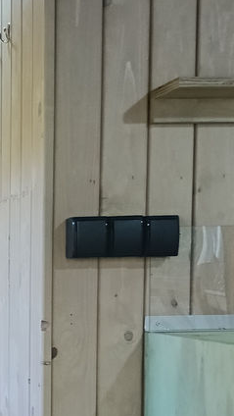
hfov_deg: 14.0
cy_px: 367
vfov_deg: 25.7
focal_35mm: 80
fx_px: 881
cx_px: -140
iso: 400
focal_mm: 3.98
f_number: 1.8
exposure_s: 1/33.3
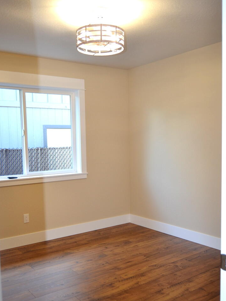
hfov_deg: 39.7
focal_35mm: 36
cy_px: 168
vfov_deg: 51.2
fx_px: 313
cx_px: 113
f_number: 4
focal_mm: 22
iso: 400
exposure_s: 1/60
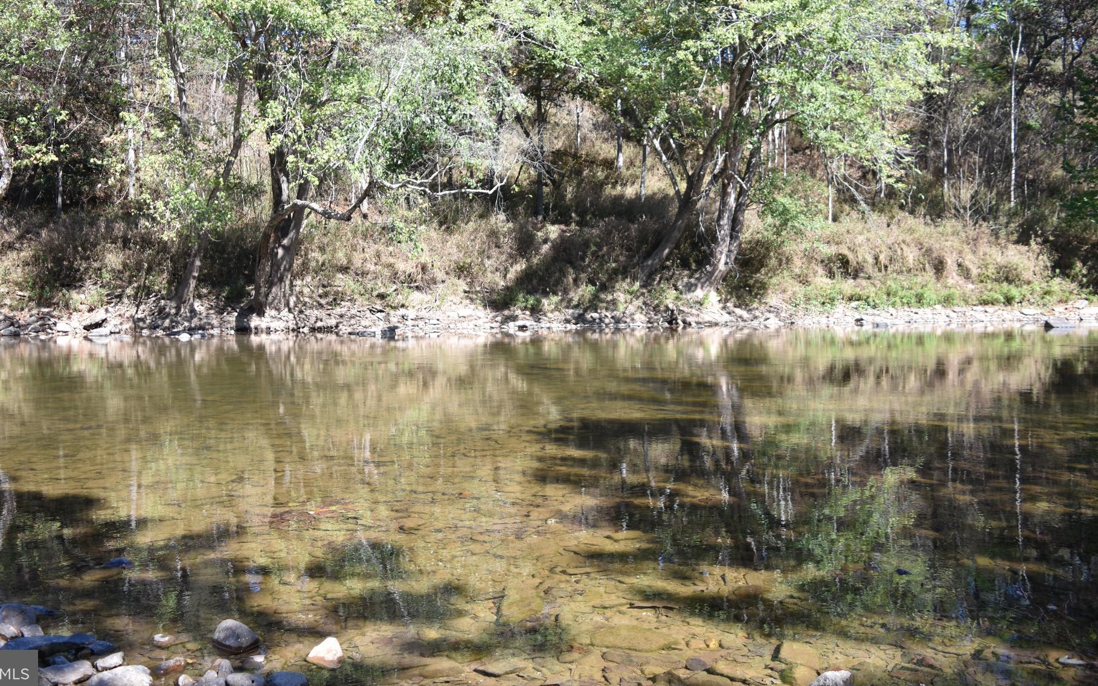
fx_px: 928
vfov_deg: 40.4
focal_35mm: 31
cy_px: 282
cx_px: 522
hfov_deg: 61.2
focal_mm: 18
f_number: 3.5
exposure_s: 1/320
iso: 100
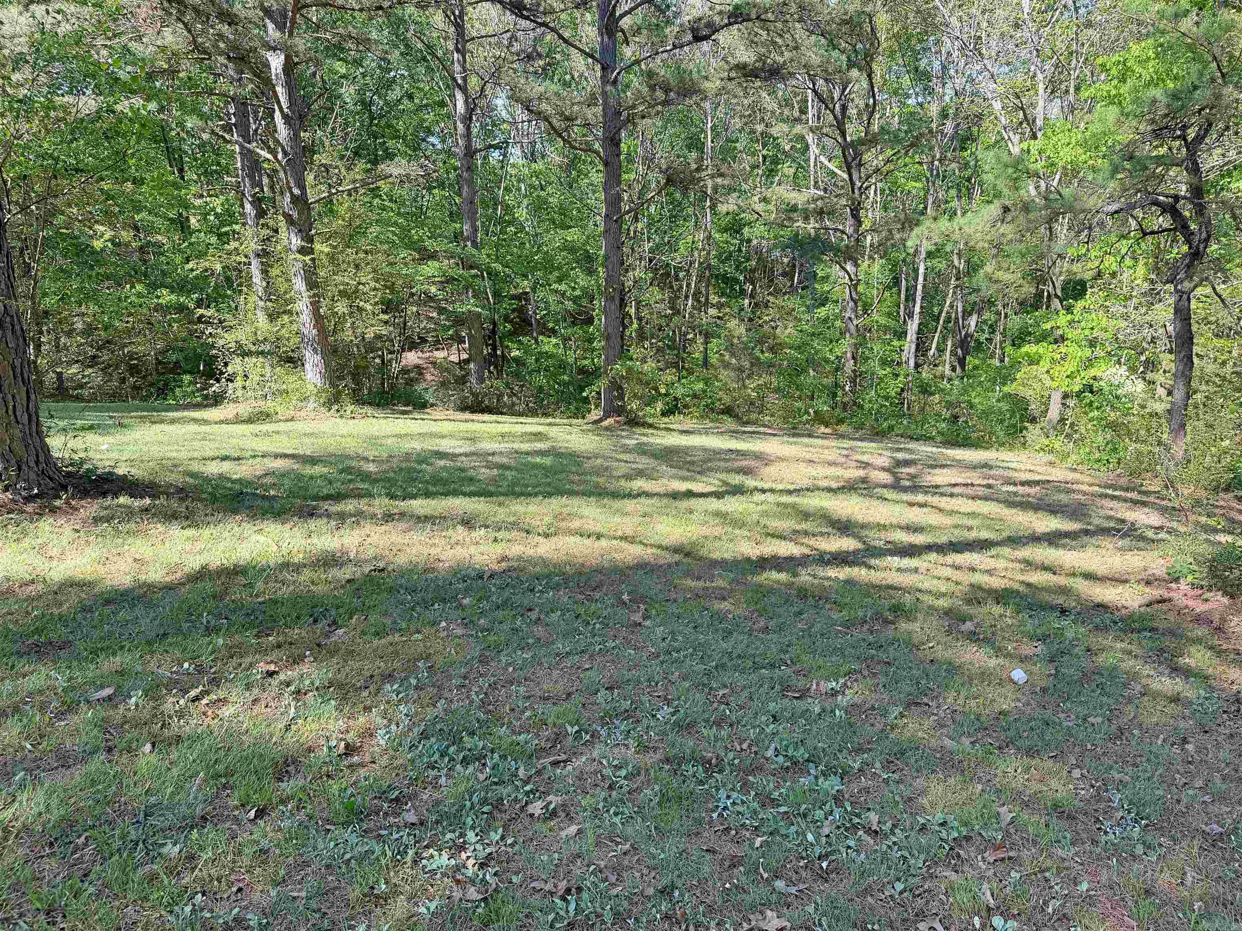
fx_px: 861
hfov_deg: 71.6
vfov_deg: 56.8
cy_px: 466
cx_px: 621
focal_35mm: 24
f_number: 1.78
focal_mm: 6.76
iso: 80
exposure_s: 1/708
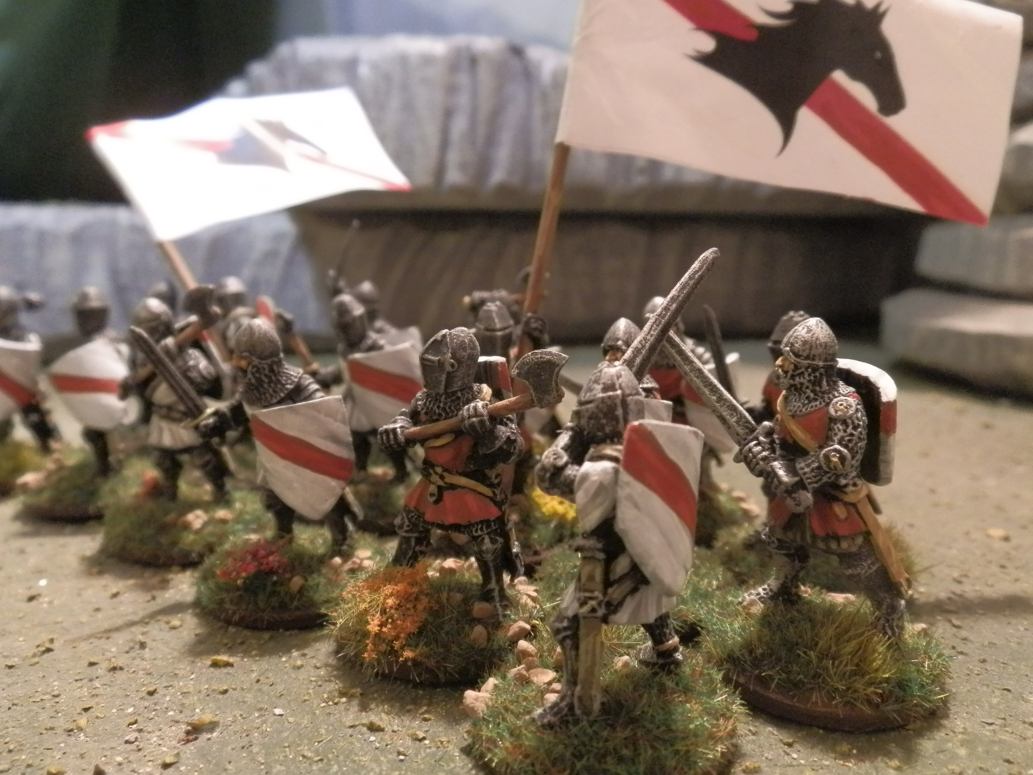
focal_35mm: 28
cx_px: 516
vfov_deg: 49.7
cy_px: 388
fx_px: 836
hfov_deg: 63.4
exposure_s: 1/50
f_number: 3.1
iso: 400
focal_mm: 5
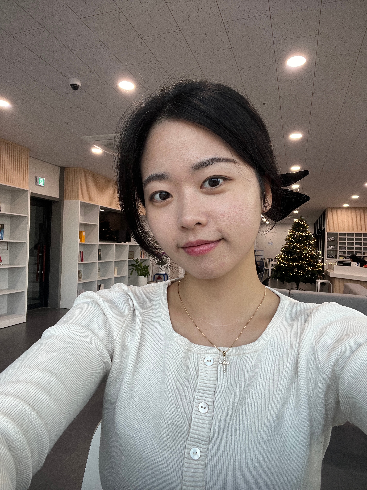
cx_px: 184
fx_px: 325
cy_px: 245
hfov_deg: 58.9
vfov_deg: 73.9
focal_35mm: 23
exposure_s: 1/60
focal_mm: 2.71
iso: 80
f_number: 2.2
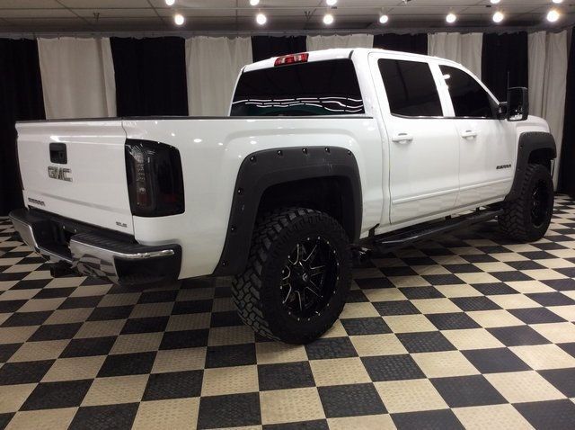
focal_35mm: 32
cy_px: 215
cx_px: 288
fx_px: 531
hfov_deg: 56.9
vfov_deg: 44.1
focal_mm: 3.3
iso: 40
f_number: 2.4
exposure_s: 1/24
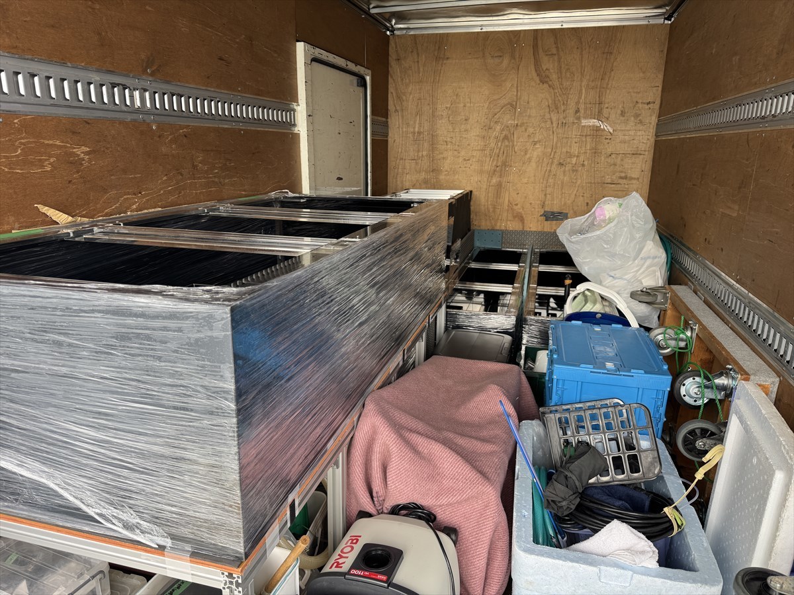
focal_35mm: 24
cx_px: 397
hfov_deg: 71.6
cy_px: 298
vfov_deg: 56.8
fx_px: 550
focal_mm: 6.76
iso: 64
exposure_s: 1/121
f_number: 1.78
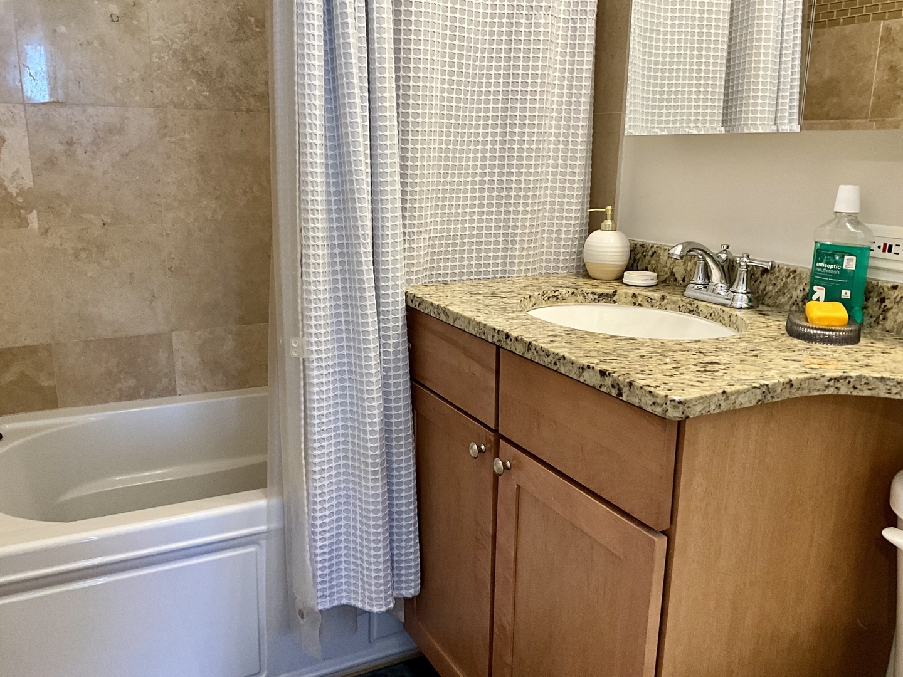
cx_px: 452
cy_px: 338
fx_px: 756
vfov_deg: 48.2
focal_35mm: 29
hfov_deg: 61.7
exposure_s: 1/60
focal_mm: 3
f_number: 1.8
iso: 80
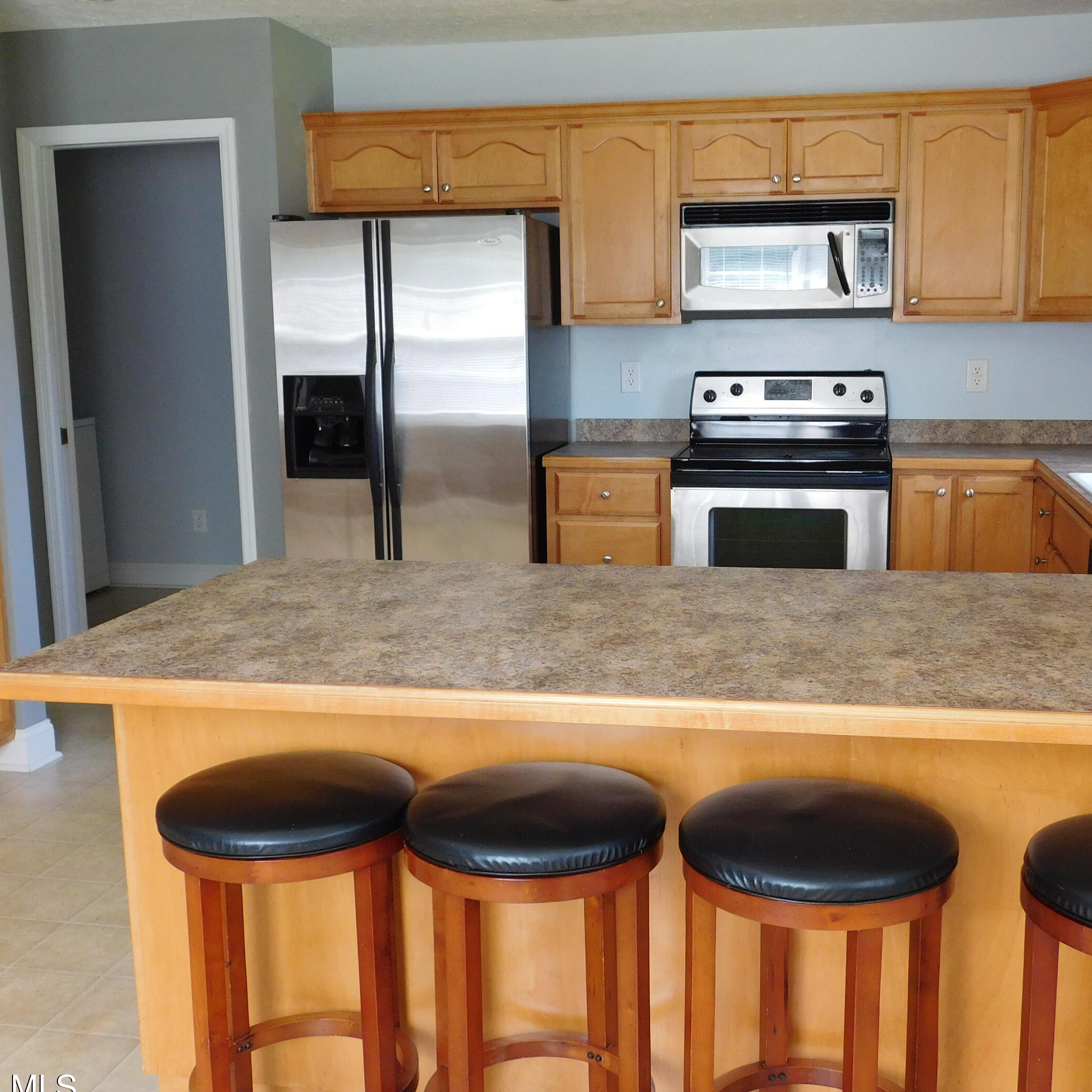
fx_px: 1356
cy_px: 554
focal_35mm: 38
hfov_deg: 43.8
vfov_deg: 43.9
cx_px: 609
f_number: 3.2
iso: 250
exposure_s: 1/30
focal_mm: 5.3
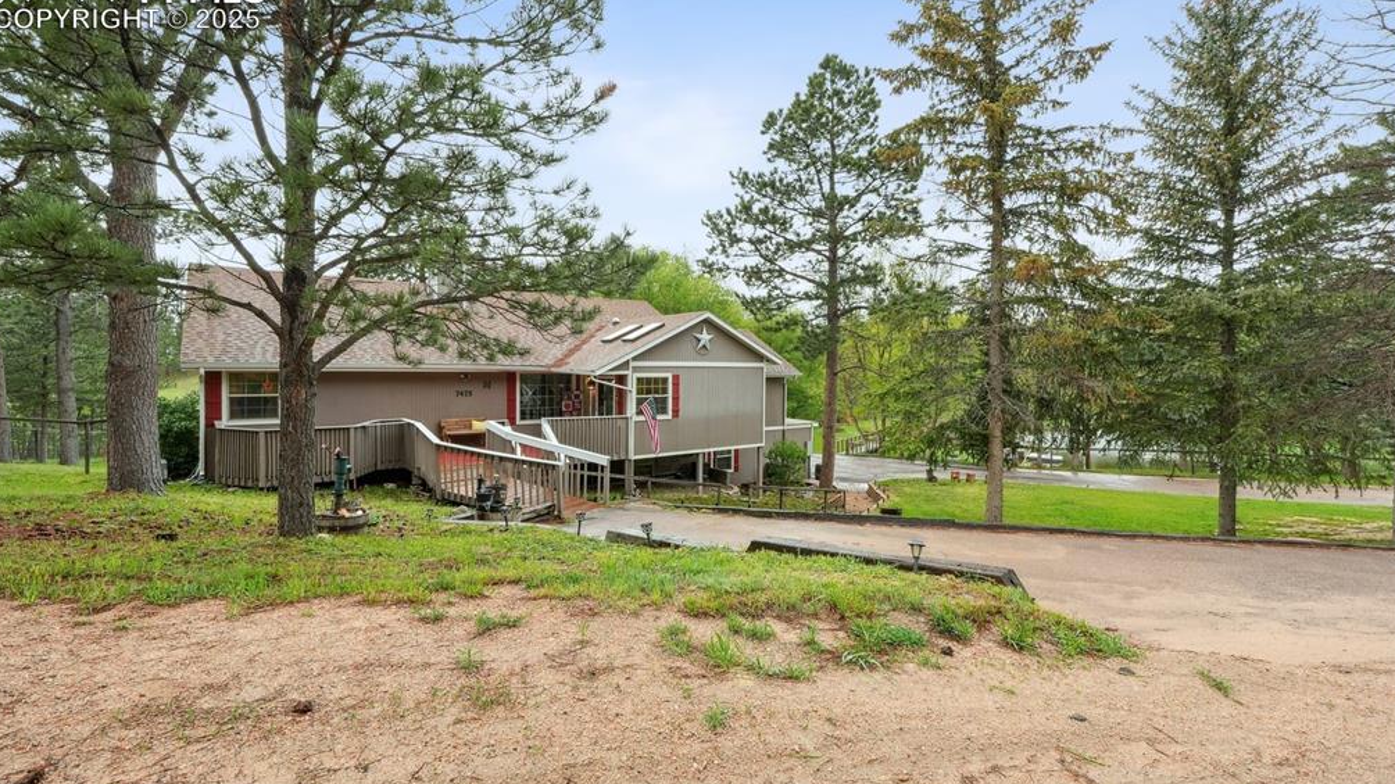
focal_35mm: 16
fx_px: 592
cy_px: 426
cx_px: 698
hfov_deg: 99.4
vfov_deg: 66.9
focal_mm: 10
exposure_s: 1/250
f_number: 9
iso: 400
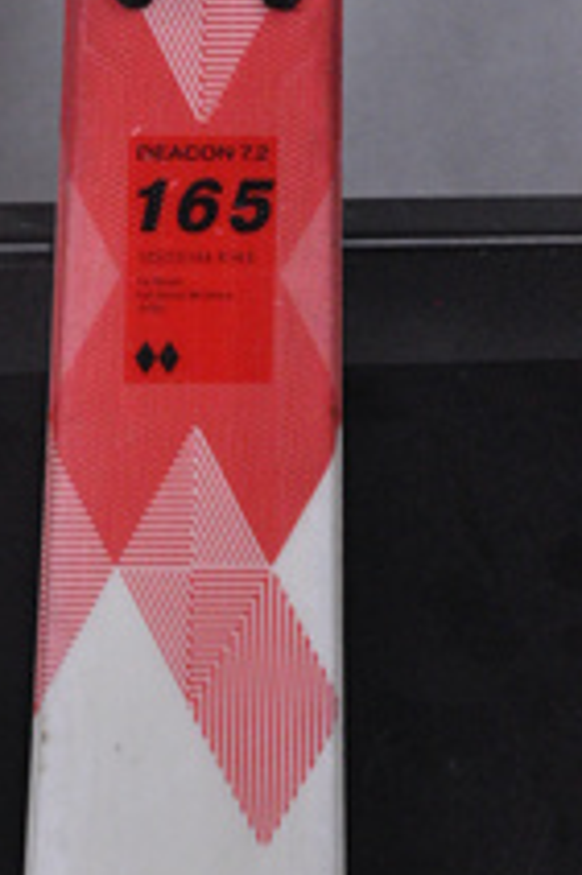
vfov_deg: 8.6
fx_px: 5806
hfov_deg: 5.7
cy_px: 442
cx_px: -23
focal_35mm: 239
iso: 3200
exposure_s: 1/125
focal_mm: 75
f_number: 9.5
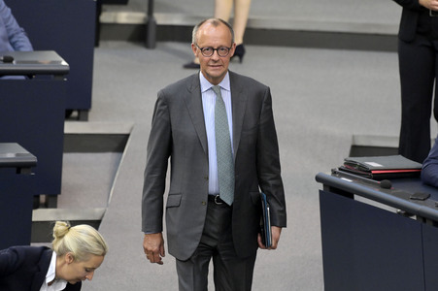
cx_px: 219
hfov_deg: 5.4
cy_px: 146
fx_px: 4620
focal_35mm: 380
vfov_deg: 3.6
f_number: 5.6
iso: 8000
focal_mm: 380
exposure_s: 1/500
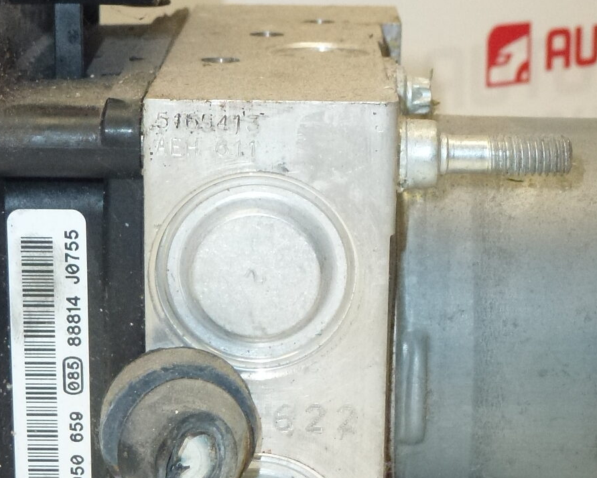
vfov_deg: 16.7
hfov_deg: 20.8
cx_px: 326
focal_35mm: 92
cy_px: 239
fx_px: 1626
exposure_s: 1/160
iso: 400
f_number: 3.9
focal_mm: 7.4
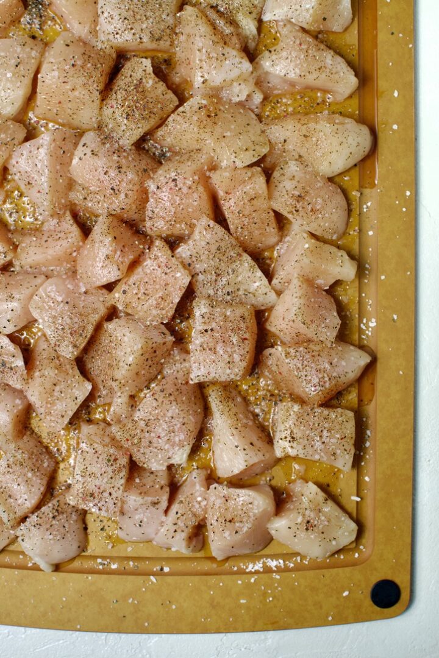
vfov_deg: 38.2
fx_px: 951
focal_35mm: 52
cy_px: 329
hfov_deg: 26.0
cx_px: 220
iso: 400
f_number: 4
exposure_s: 1/400
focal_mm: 35
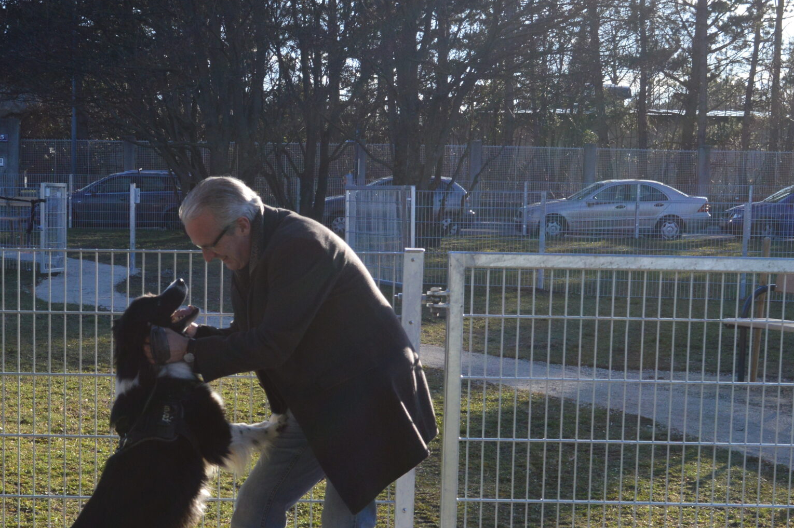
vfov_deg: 17.4
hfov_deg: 25.8
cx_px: 232
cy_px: 414
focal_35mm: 78
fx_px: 1715
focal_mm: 31
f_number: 11
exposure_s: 1/320
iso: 400
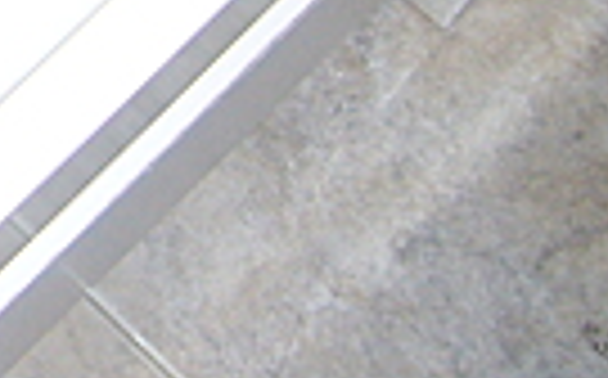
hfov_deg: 10.8
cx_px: -644
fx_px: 2913
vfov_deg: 7.0
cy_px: -554
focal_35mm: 176
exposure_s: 1/60
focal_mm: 5.8
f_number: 2.8
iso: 100
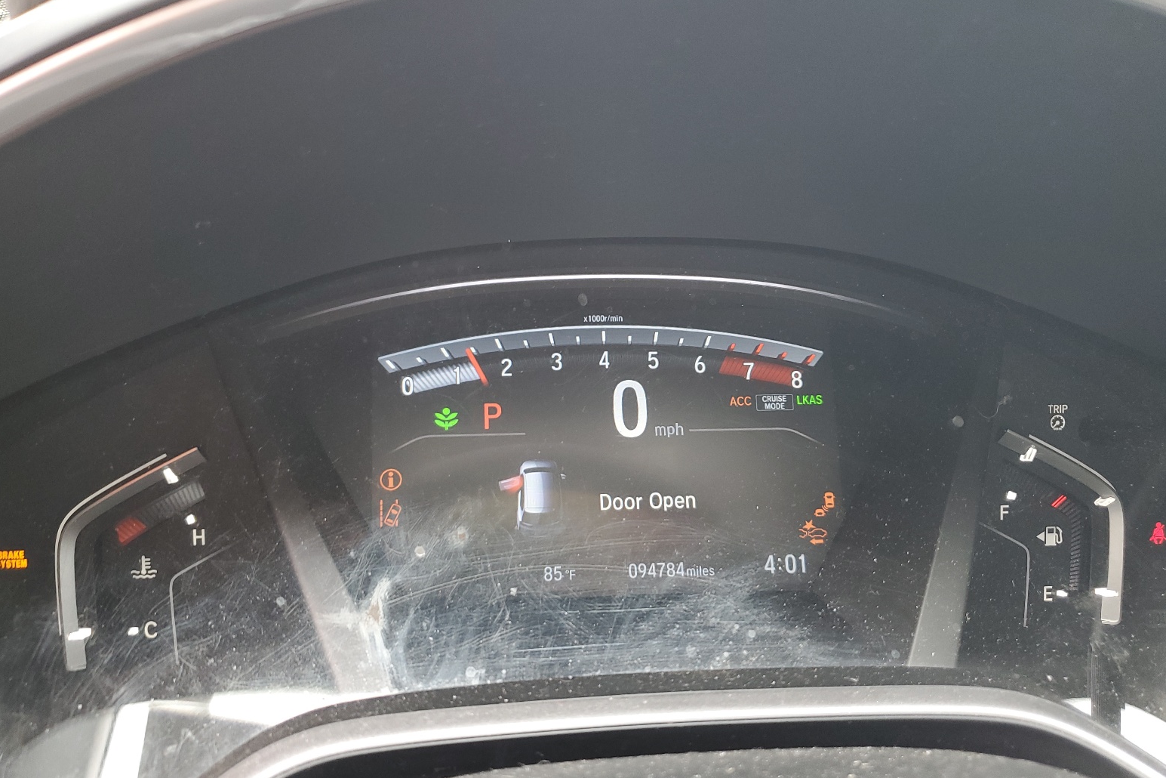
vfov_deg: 46.3
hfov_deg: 65.5
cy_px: 426
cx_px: 565
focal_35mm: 28
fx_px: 907
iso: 75
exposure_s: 1/60.2
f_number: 1.5
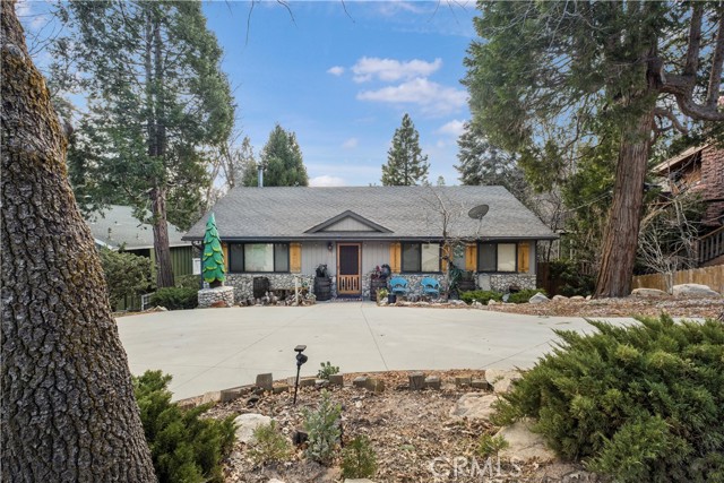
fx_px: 342
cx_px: 362
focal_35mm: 17
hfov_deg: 93.3
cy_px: 242
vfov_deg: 70.5
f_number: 7.1
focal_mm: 11
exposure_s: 1/30
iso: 160
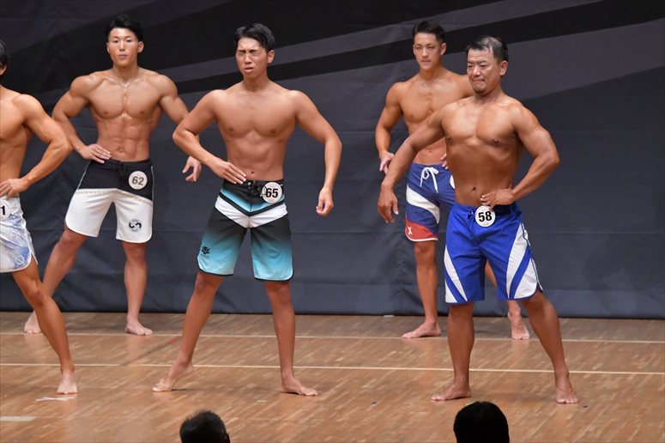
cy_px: 222
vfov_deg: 5.1
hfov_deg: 7.6
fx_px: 4985
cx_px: 332
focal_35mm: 270
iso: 6400
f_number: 5.6
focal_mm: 180
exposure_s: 1/400
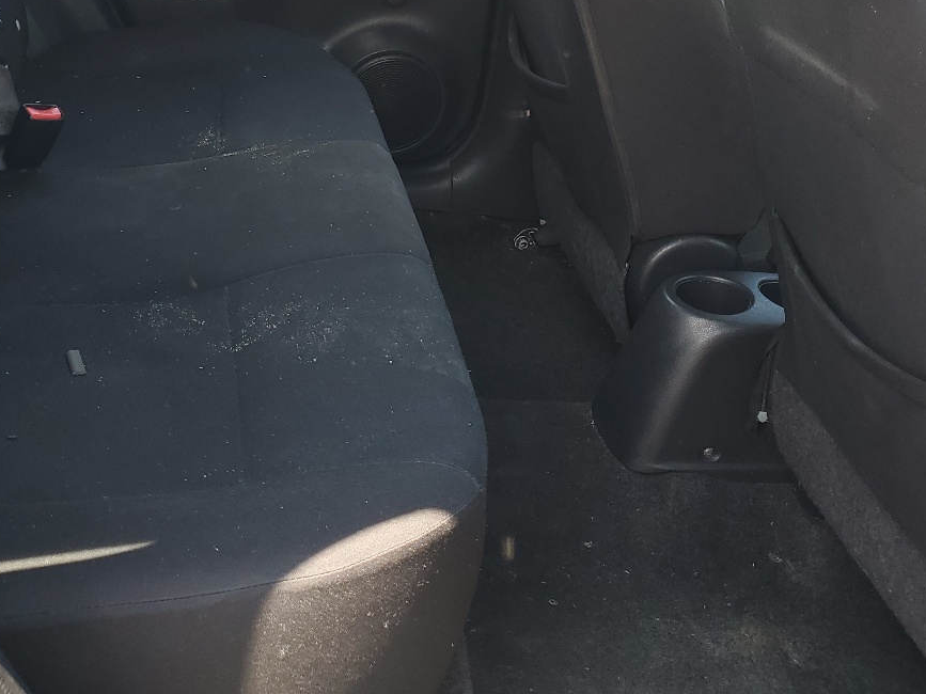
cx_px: 386
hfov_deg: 39.5
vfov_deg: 29.4
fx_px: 1284
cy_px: 113
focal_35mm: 48
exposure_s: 1/213
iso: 50
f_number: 1.5
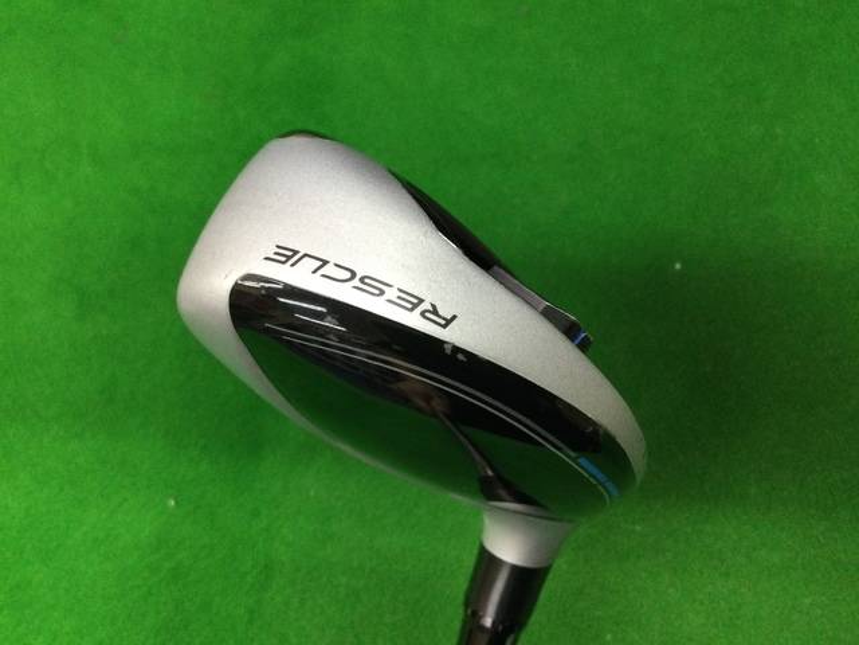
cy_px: 322
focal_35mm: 31
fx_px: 769
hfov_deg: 58.4
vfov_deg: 45.4
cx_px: 430
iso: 100
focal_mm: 3.3
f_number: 2.4
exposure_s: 1/30
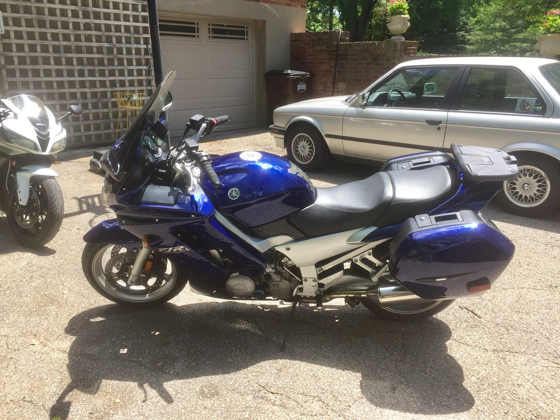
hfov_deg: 61.7
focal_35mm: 29
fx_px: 469
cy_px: 210
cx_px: 280
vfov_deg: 48.2
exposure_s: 1/565
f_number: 2.2
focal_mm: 4.15
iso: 32
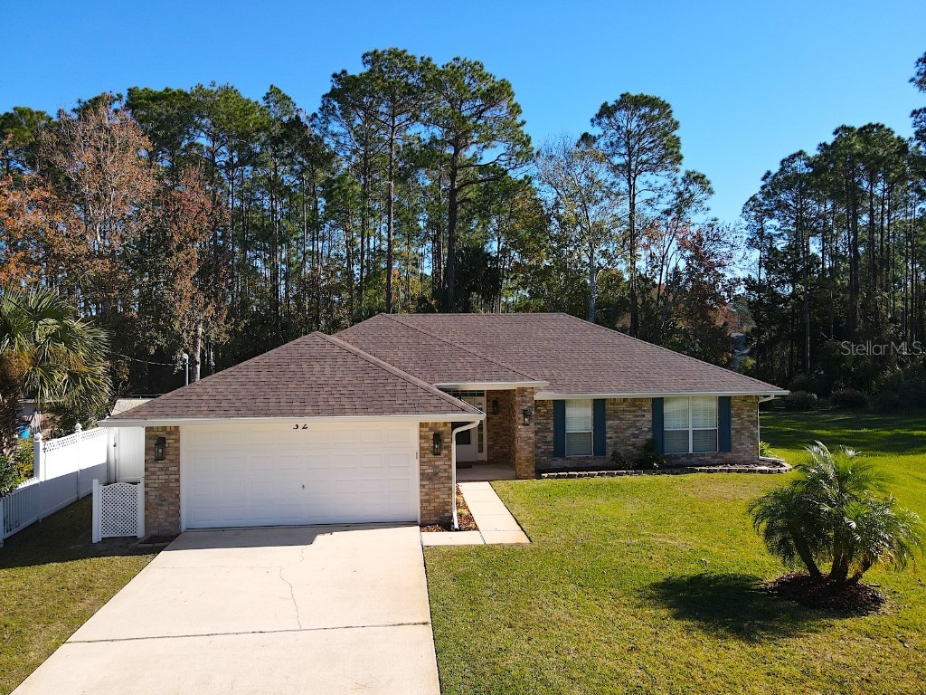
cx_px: 463
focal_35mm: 24
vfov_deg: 56.8
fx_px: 642
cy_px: 348
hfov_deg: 71.6
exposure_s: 1/500
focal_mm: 4.5
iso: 100
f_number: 2.8
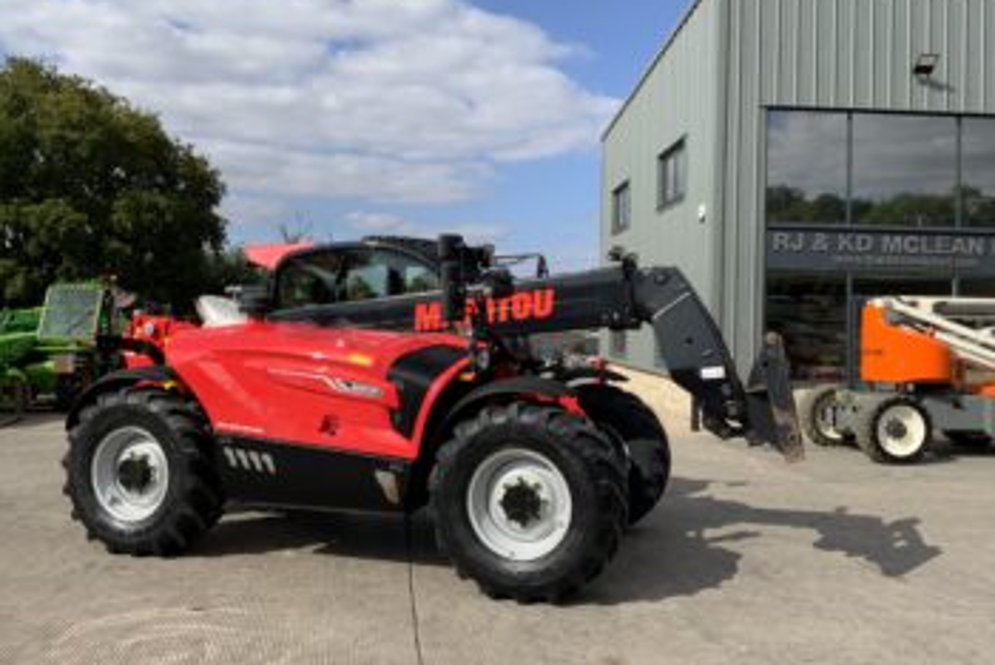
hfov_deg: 60.2
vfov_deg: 42.4
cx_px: 506
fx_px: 857
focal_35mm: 31
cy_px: 321
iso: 16
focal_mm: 3
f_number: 1.8
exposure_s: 1/2227
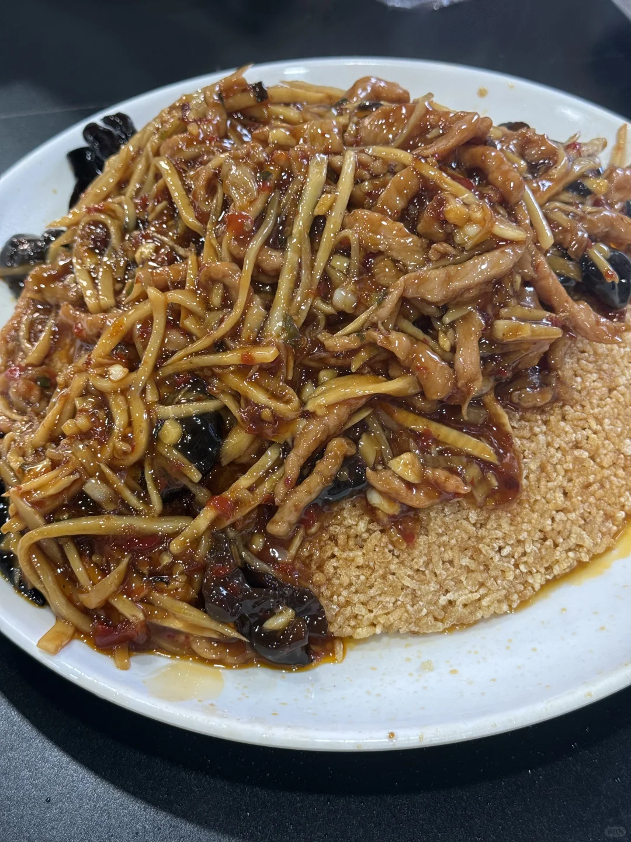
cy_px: 421
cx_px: 316
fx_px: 1167
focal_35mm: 48
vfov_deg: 39.7
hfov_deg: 30.3
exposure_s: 1/60
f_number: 1.78
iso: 125
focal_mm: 6.76
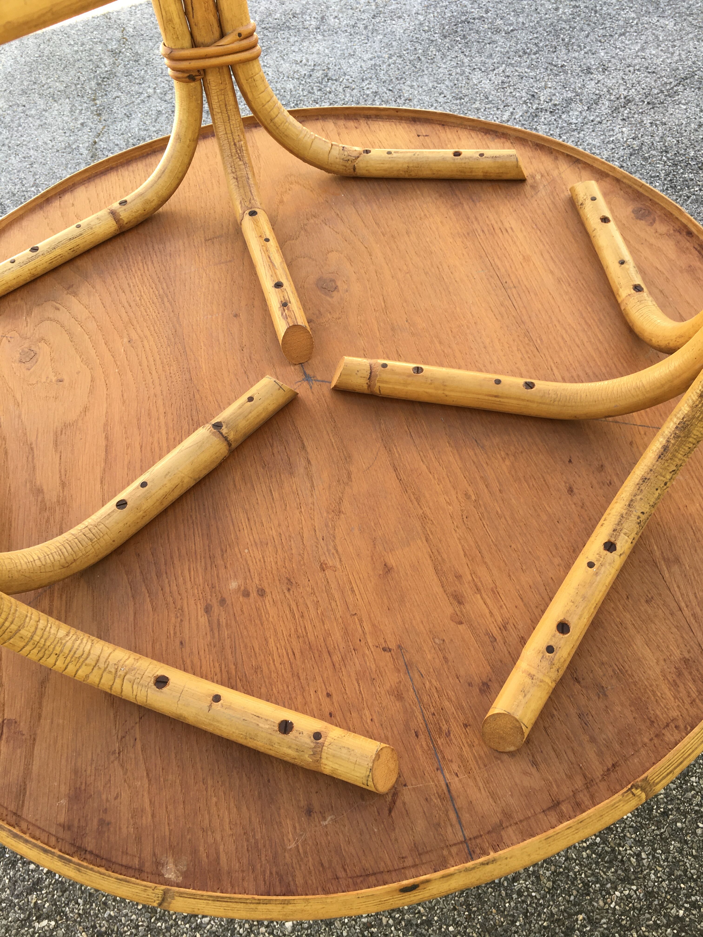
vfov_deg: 61.7
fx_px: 785
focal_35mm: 29
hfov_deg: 48.2
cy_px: 468
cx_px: 352
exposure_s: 1/123
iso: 25
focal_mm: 4.15
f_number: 2.2
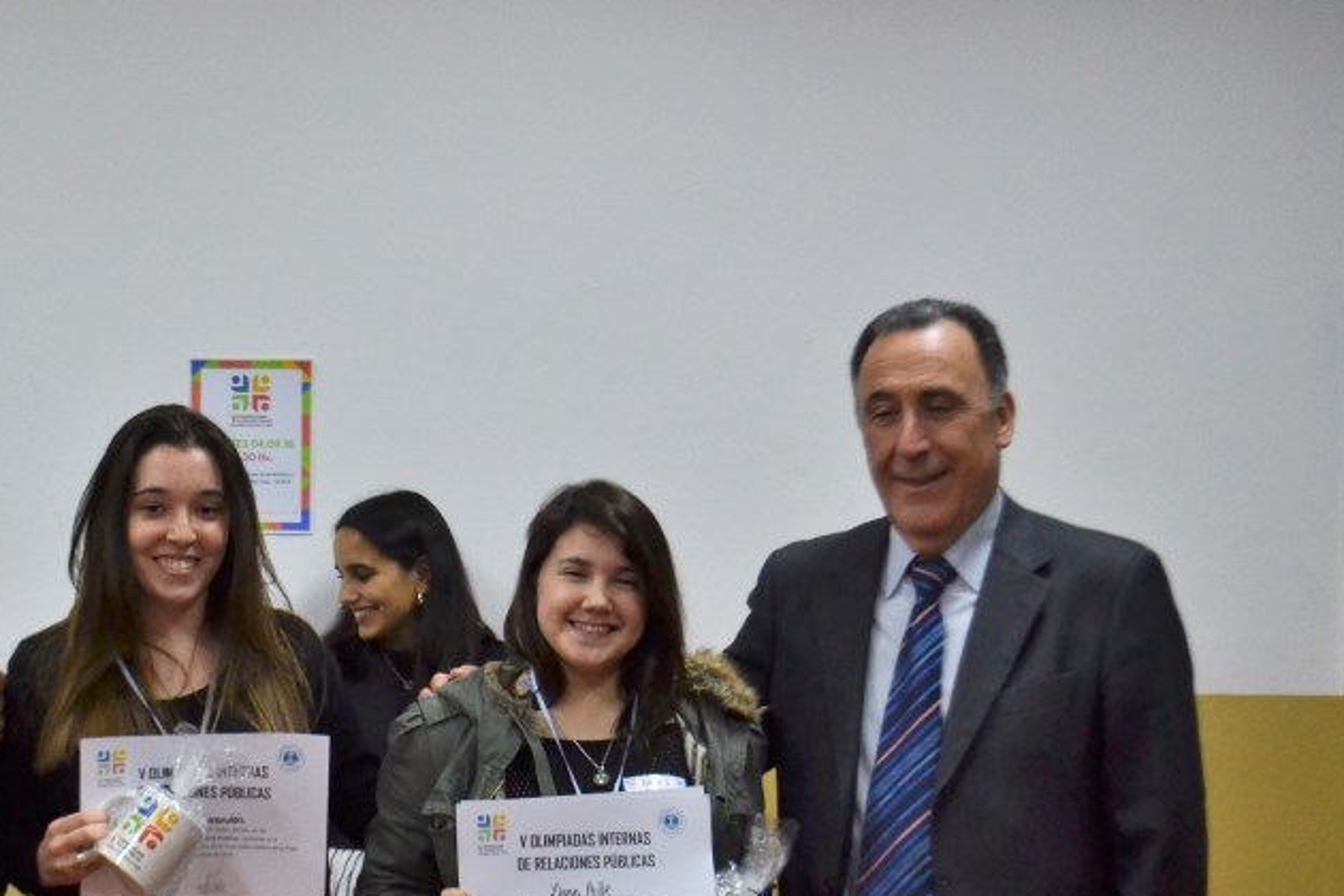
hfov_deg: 25.5
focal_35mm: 78
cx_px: 258
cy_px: 714
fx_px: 2912
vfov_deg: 17.4
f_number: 4.8
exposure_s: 1/80
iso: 800
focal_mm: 32
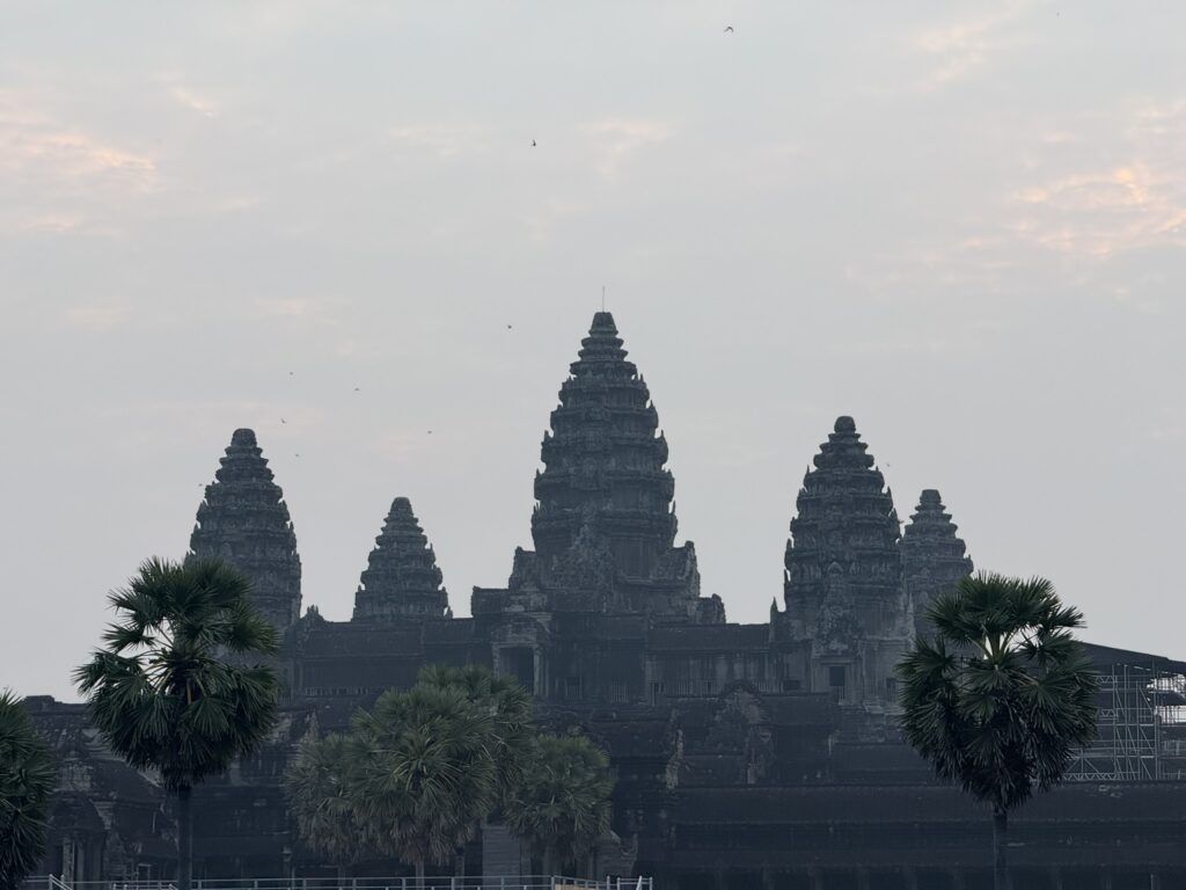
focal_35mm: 120
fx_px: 4111
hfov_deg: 16.4
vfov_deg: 12.3
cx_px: 593
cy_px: 445
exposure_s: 1/144
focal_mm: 15.66
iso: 50
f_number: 2.8
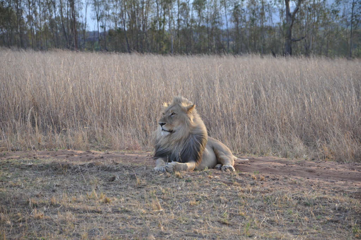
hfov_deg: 13.1
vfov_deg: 8.7
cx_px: 180
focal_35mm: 158
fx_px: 1577
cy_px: 120
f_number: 5.6
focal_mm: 105
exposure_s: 1/125
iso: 220
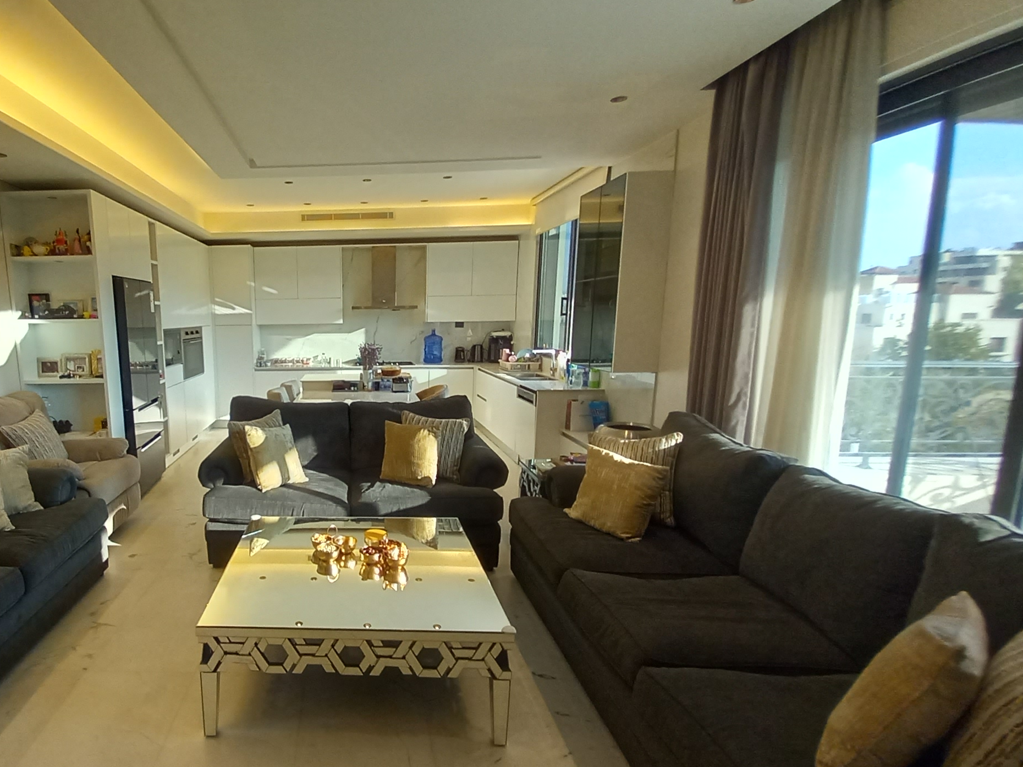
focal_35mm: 18
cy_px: 428
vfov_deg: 71.3
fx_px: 532
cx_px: 322
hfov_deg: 84.0
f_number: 2.2
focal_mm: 1.13
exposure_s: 1/100
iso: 80
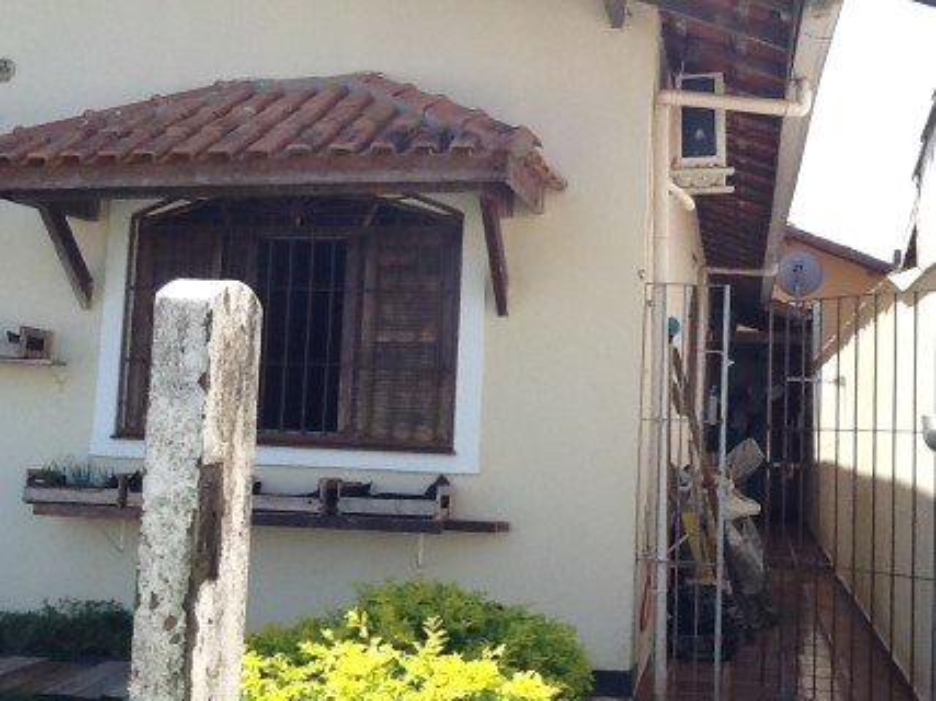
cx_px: 468
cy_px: 350
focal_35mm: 44
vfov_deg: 32.9
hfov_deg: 43.0
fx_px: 1189
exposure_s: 1/704
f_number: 2.4
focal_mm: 2.03
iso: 40
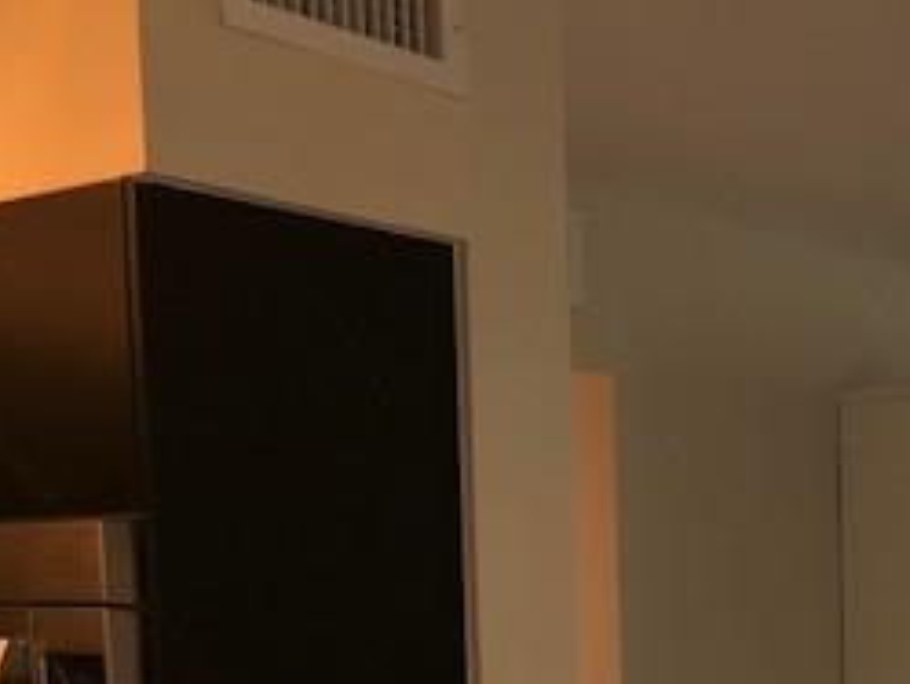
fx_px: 1894
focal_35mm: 72
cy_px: 845
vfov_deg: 19.2
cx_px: 1096
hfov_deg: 24.4
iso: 20
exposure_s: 1/25
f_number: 1.8
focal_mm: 4
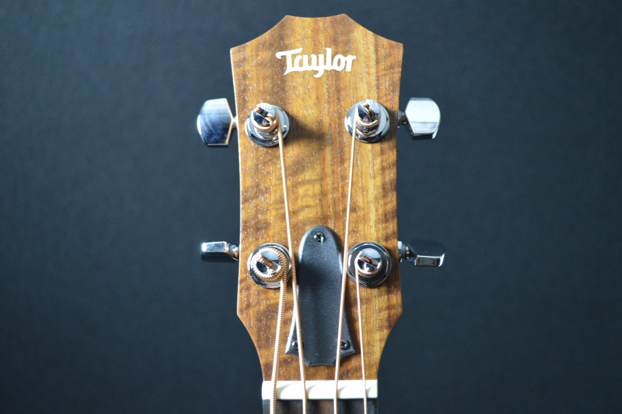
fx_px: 673
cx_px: 311
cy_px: 207
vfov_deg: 34.1
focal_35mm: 39
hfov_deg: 49.6
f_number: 4.2
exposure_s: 1/15
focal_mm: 26
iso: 1600
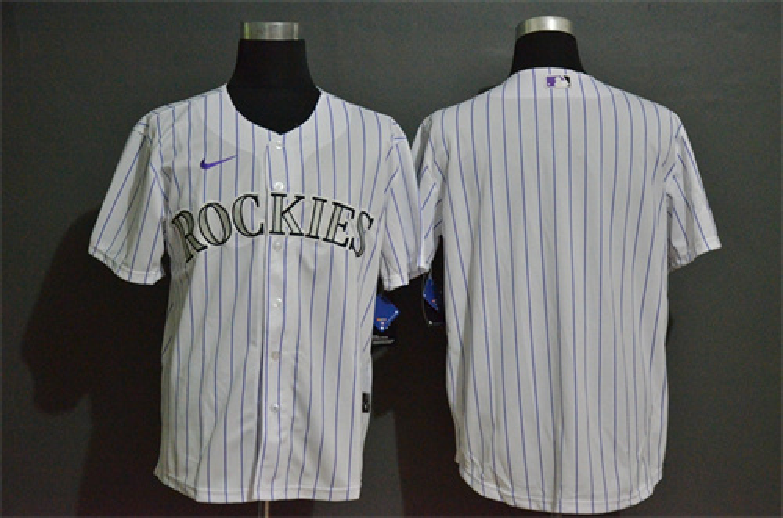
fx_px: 1465
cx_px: 392
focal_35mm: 68
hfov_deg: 29.9
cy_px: 259
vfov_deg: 20.1
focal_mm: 45
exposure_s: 1/80
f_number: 4.5
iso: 4000
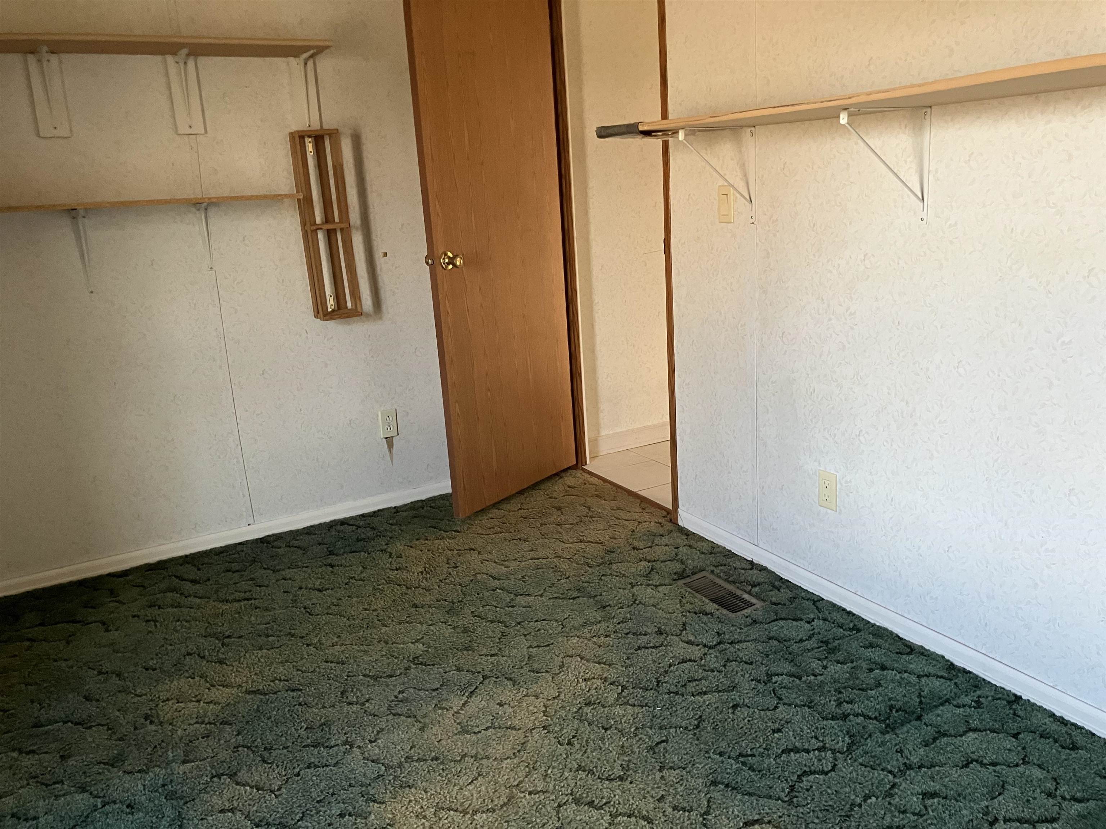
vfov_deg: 49.7
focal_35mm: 28
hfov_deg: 63.4
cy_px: 414
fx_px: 895
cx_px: 553
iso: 320
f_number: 1.8
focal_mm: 3.99
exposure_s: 1/60
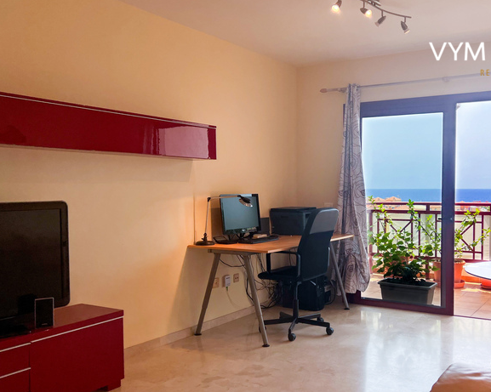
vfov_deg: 44.4
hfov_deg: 53.6
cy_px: 219
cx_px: 308
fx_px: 479
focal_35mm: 33
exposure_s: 1/1900
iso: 50
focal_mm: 5.7
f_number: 1.5
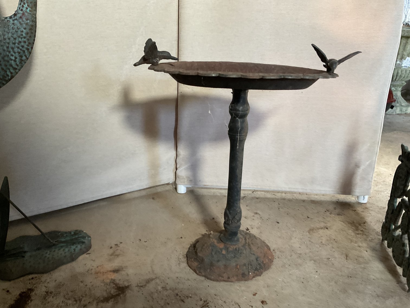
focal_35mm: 29
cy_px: 154
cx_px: 205
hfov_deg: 61.7
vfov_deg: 48.2
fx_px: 344
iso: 160
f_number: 1.8
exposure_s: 1/50
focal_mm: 3
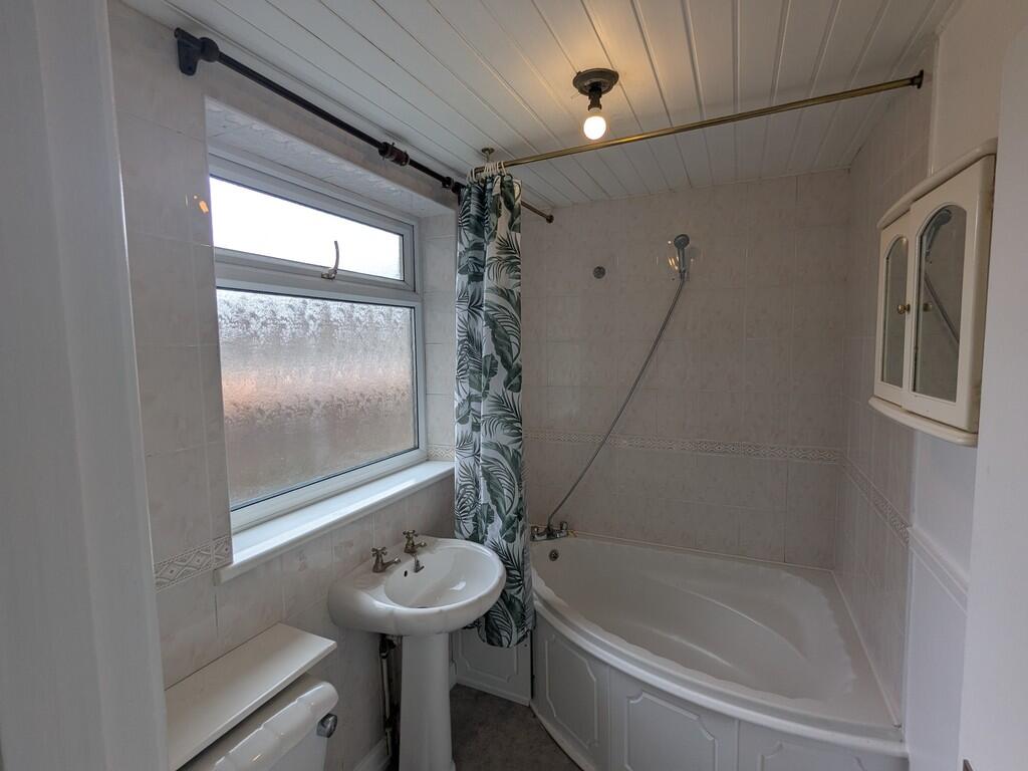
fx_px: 475
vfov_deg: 78.1
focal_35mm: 16
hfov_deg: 94.5
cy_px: 386
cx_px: 514
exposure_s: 1/404
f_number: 2.2
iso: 58
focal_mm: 2.35
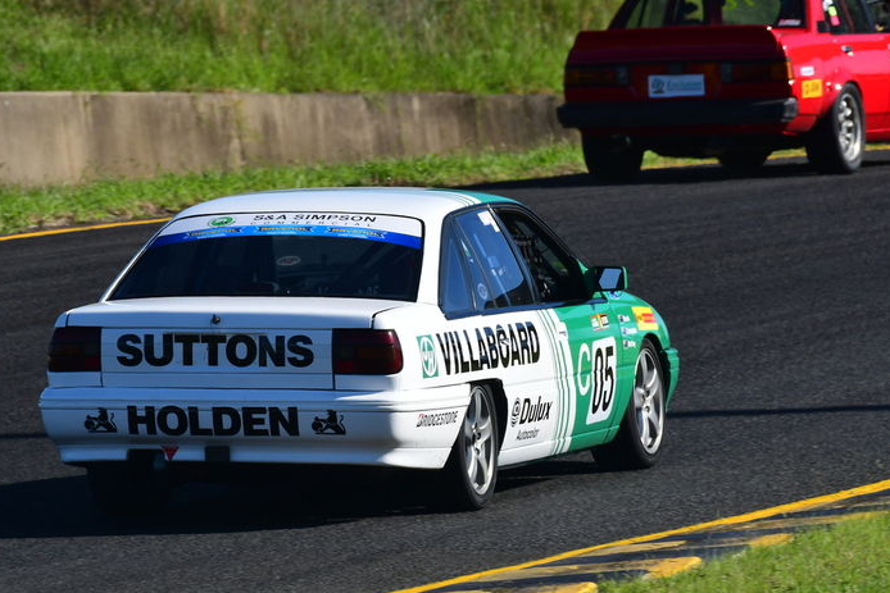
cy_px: 259
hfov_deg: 2.8
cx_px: 414
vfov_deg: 1.9
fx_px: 17951
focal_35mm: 726
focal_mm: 420
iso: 500
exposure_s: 1/640
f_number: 13
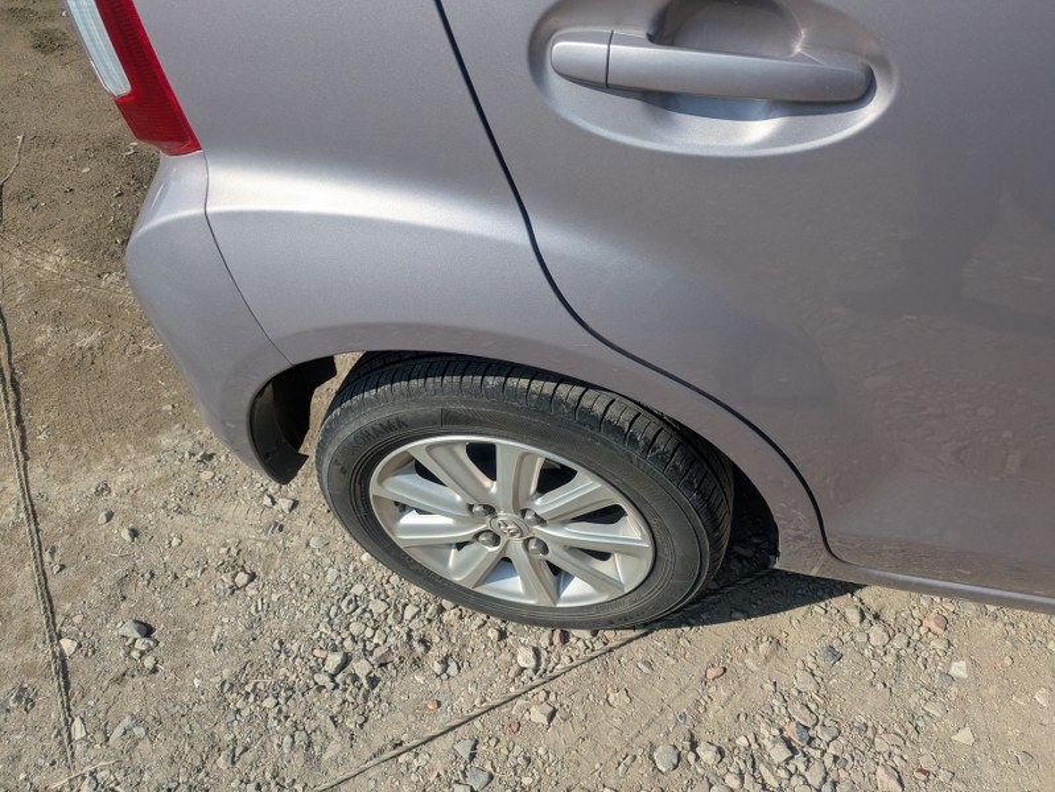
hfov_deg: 69.4
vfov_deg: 54.9
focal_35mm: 25
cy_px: 396
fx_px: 762
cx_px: 528
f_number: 1.89
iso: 48
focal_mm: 5.43
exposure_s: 1/3953
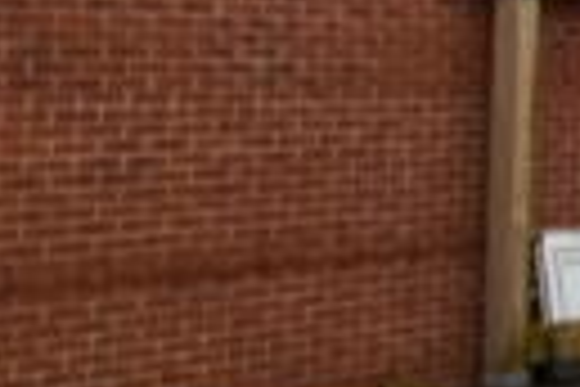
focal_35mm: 119
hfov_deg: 9.9
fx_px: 1917
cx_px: 1960
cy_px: -106
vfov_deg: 11.2
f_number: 10
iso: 400
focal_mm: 10
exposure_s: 1/200
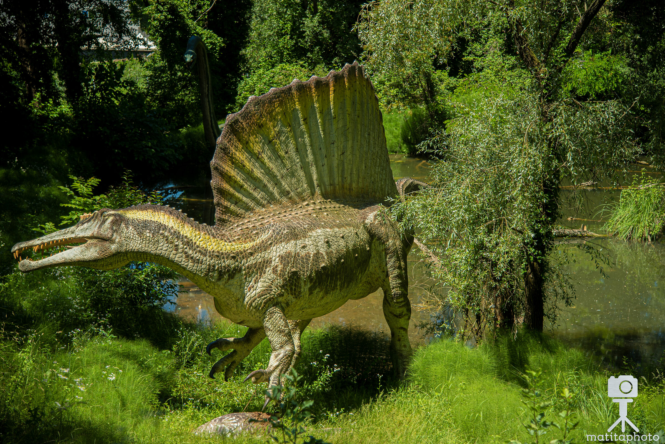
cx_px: 332
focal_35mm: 75
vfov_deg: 18.2
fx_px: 1386
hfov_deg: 27.0
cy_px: 222
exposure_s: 1/640
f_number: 4
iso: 100
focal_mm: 75
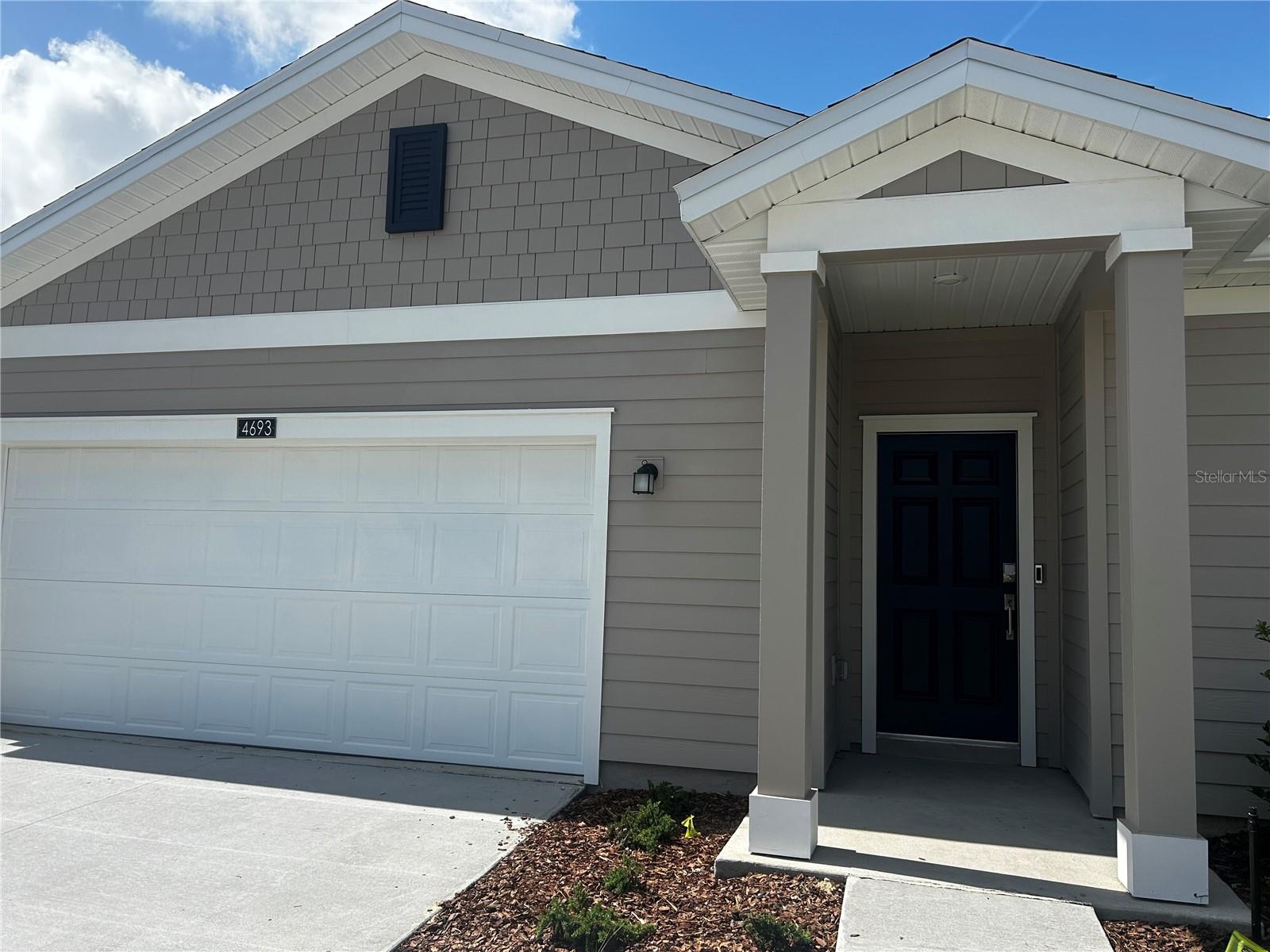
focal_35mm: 26
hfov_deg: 67.3
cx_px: 635
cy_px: 476
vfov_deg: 53.1
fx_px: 954
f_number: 1.5
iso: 50
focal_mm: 5.7
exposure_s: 1/4630
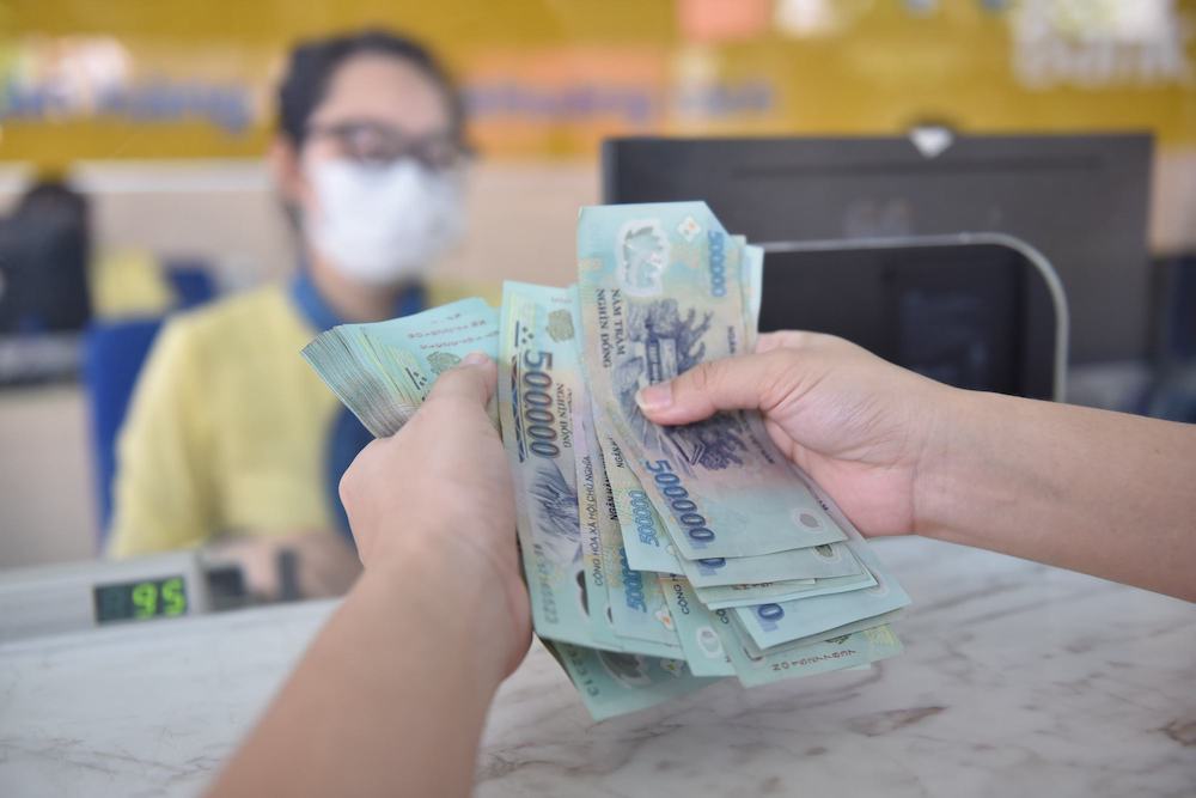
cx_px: 598
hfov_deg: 50.7
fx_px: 1263
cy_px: 399
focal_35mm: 38
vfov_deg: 35.1
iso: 1000
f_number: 2.8
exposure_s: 1/320
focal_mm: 38
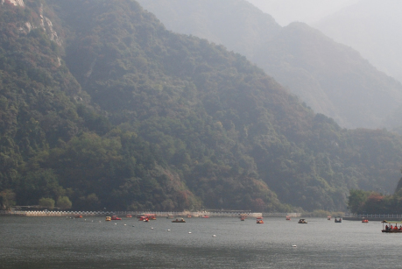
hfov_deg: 23.3
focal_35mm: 87
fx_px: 972
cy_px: 141
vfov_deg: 15.7
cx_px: 250
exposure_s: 1/250
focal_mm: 26
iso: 160
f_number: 10
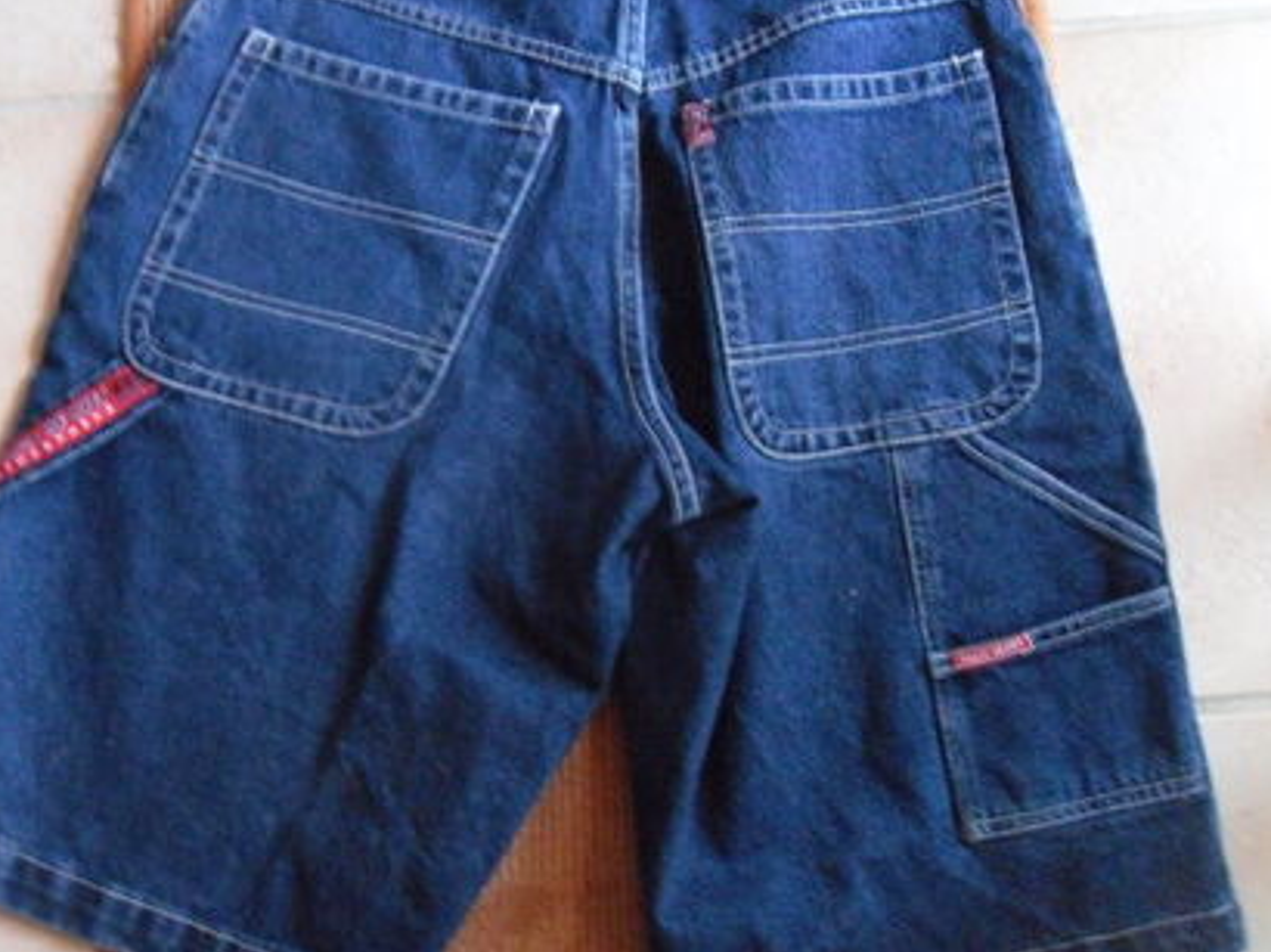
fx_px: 1505
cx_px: 564
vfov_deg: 35.0
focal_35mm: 41
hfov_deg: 45.7
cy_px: 397
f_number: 3.5
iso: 800
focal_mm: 6.3
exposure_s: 1/8
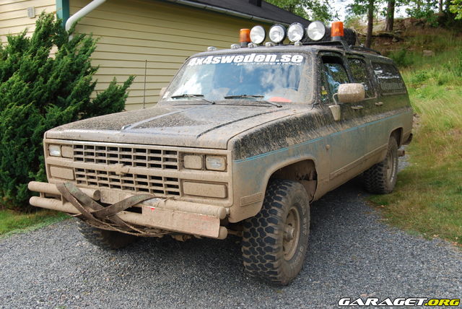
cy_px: 154
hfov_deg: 53.1
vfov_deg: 36.9
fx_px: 462
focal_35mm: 36
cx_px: 231
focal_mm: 24
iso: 200
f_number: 8
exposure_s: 1/80
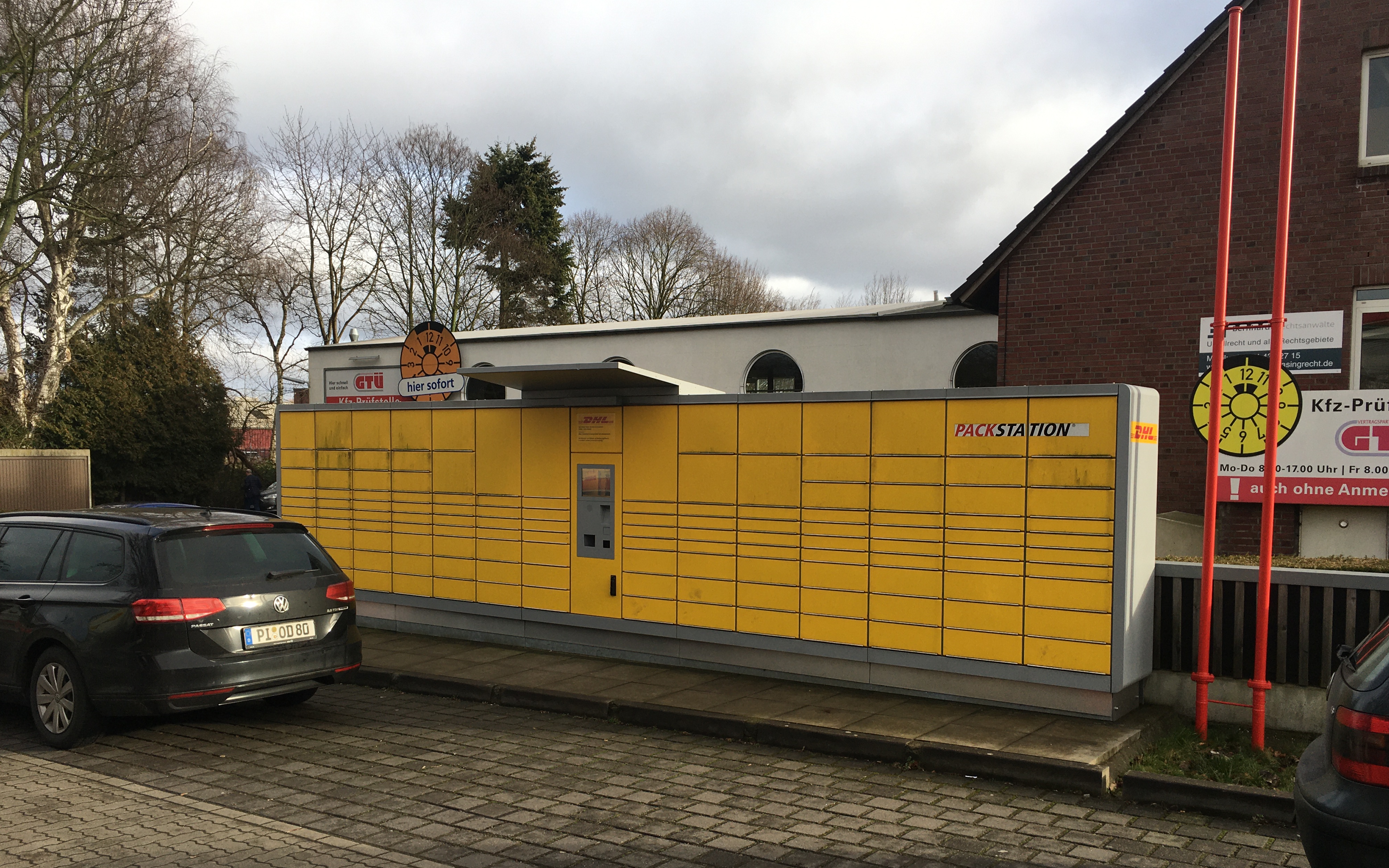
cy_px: 520
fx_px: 1174
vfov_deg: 40.4
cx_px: 698
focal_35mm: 31
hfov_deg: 61.2
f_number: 2.2
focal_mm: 4.15
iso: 25
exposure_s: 1/354
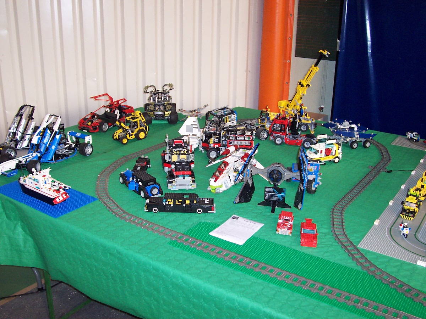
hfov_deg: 50.1
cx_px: 213
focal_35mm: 37
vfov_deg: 38.7
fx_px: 455
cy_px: 160
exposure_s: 1/60
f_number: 2.8
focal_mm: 5.6
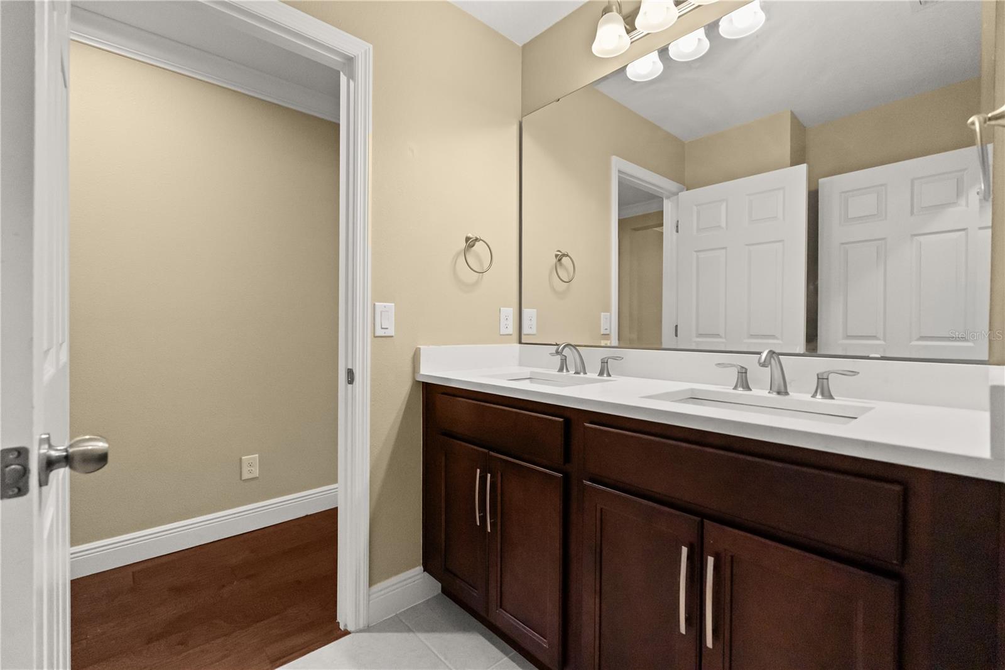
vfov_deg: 73.7
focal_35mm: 16
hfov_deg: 96.7
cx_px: 502
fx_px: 447
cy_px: 335
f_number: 4
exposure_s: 1/640
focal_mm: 16
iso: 2500
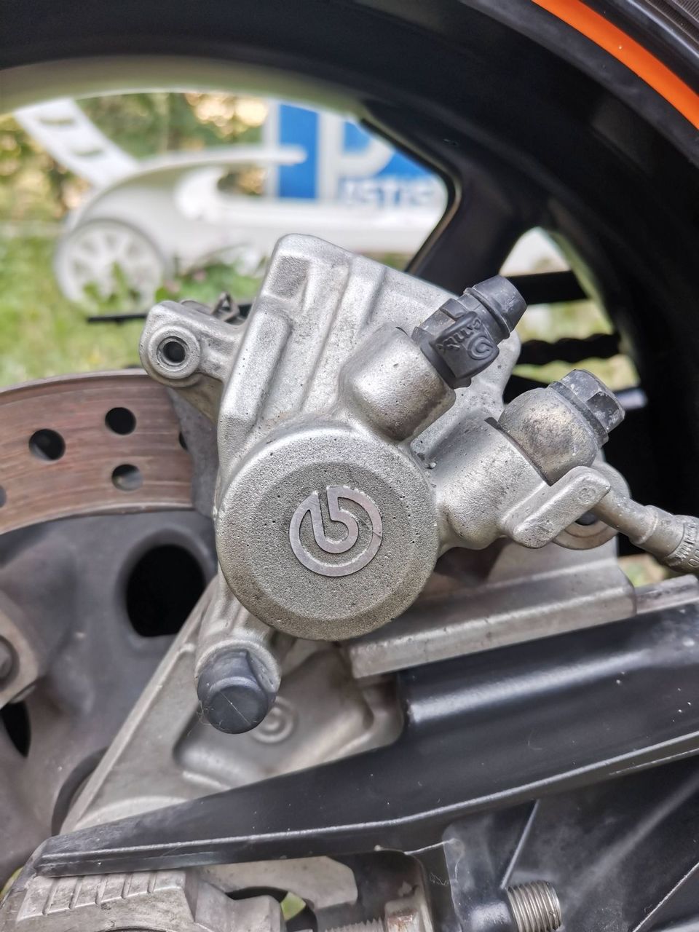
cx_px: 350
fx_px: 700
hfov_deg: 53.1
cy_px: 466
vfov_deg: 67.3
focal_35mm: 26
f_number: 1.8
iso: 50
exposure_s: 1/142
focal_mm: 4.75
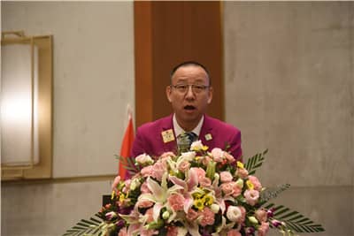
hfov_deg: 17.1
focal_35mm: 120
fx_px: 1180
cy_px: 118
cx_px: 177
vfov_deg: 11.4
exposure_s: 1/640
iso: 8000
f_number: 4
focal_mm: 120
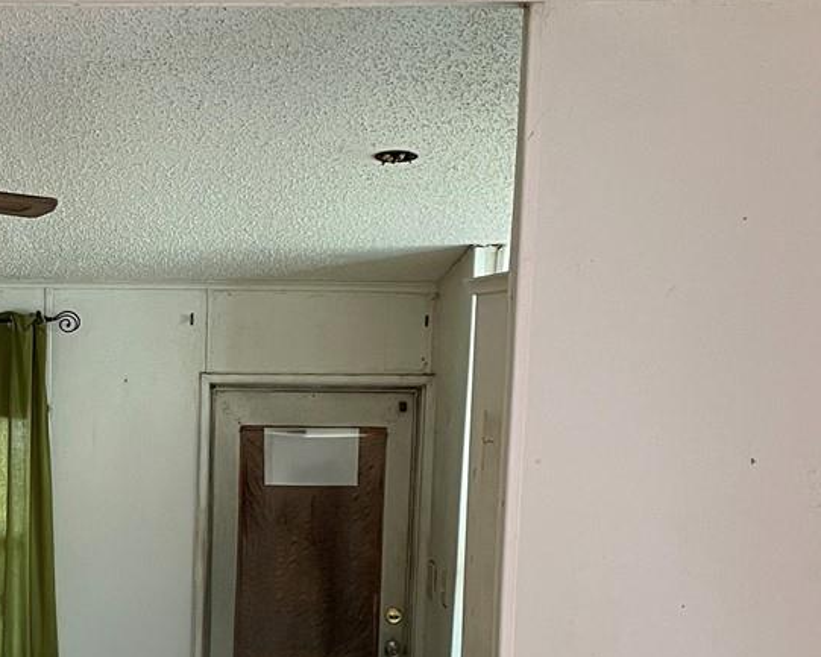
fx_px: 1823
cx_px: 32
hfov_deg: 24.4
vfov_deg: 20.0
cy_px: 604
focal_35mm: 75
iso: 125
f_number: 1.6
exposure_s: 1/61
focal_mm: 4.2
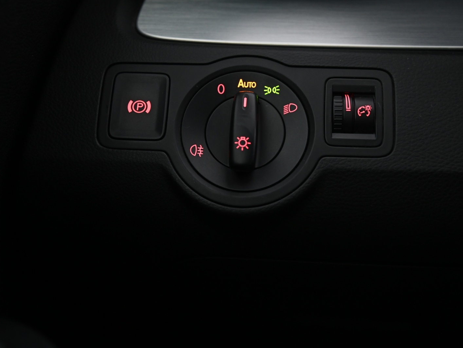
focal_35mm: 55
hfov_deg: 34.9
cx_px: 245
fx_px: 736
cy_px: 176
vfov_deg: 26.6
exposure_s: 1/20
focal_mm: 50
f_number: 4
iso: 2000
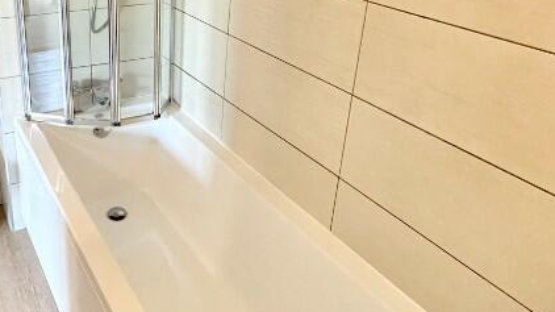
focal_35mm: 37
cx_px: 139
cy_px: 76
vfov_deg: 31.4
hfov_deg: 51.7
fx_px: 544
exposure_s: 1/66
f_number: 2.2
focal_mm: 2.22
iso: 320
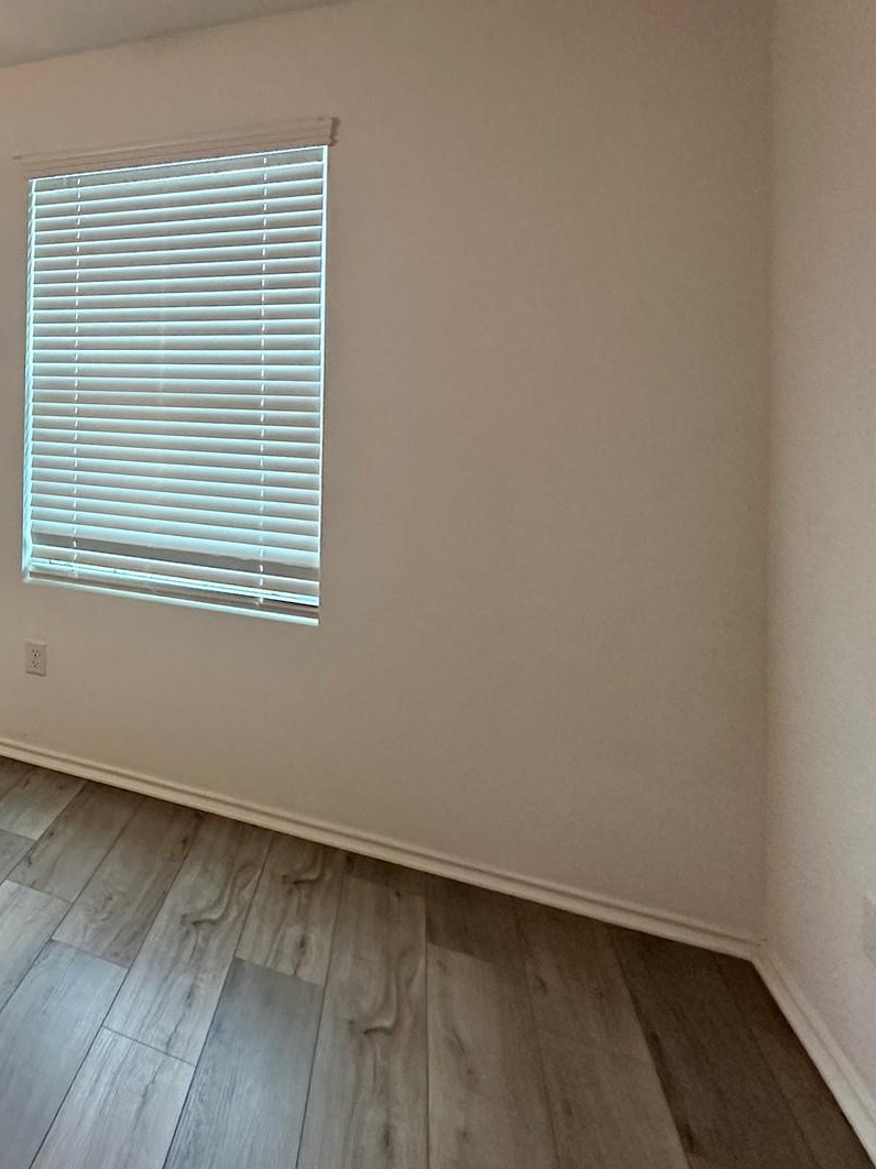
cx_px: -250
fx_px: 911
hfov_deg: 35.7
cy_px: 370
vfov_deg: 63.3
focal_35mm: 27
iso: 250
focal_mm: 2.22
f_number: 2.2
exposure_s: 1/120
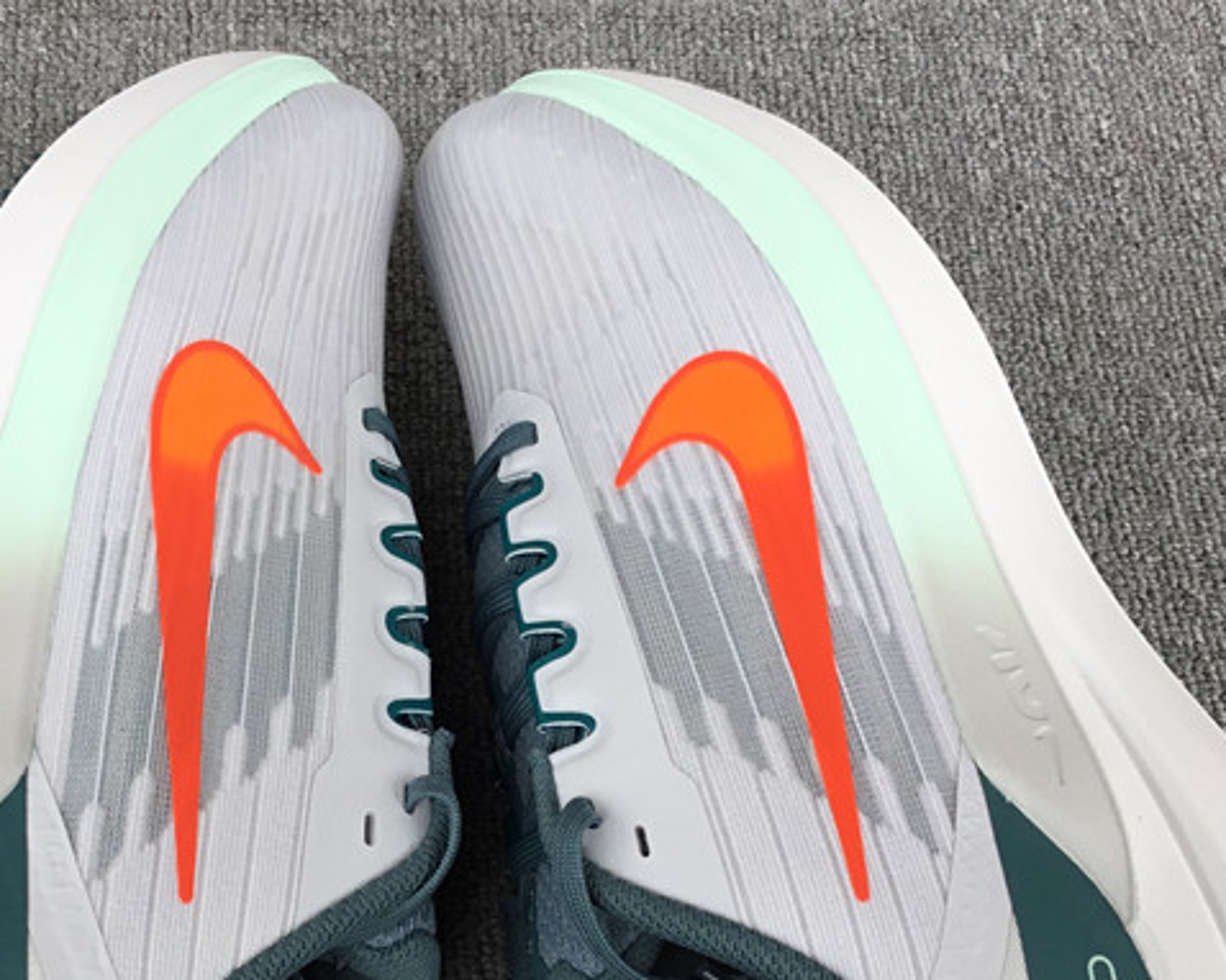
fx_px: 2067
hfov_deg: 32.8
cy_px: 697
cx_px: 416
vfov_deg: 26.4
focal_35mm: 57
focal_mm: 3.3
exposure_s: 1/100
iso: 25
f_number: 2.4
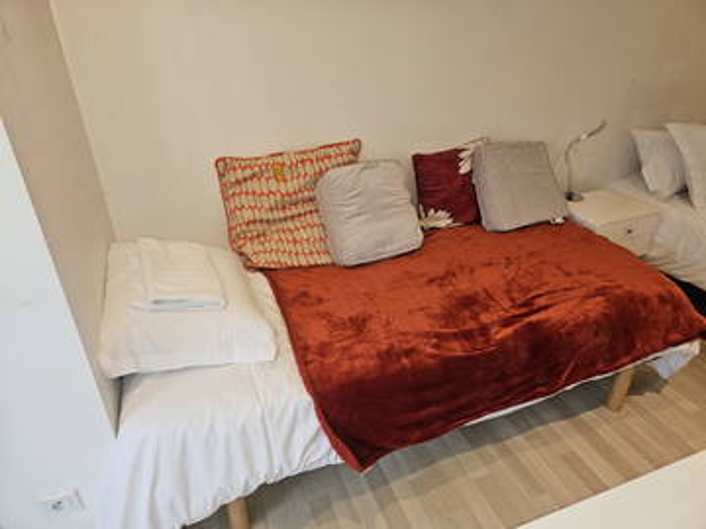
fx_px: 469
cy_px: 264
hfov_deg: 73.9
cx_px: 353
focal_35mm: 23
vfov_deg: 58.9
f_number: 1.8
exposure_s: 1/50
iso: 80
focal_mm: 5.4
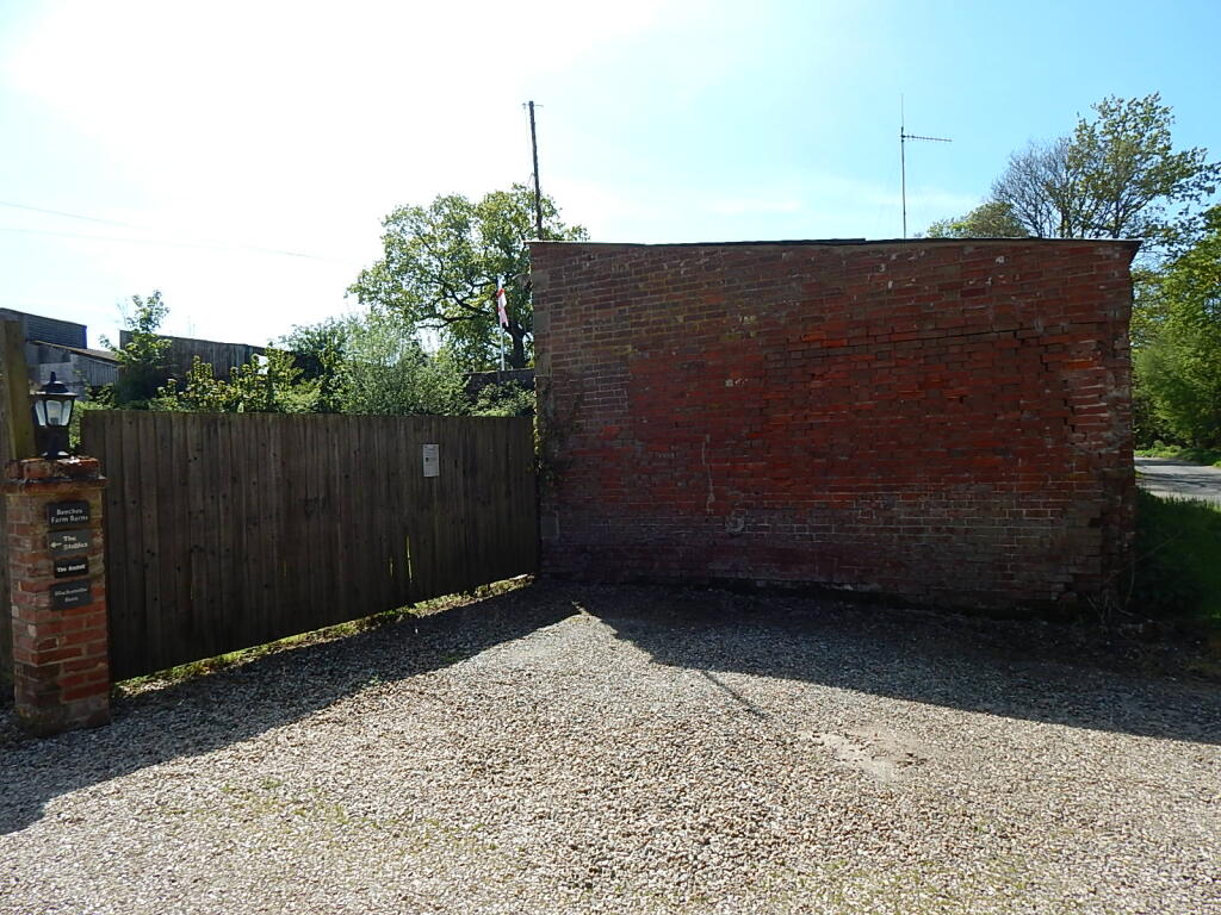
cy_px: 458
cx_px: 610
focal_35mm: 22
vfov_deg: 61.1
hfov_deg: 76.4
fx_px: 776
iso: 125
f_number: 3
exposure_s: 1/1000
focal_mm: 4
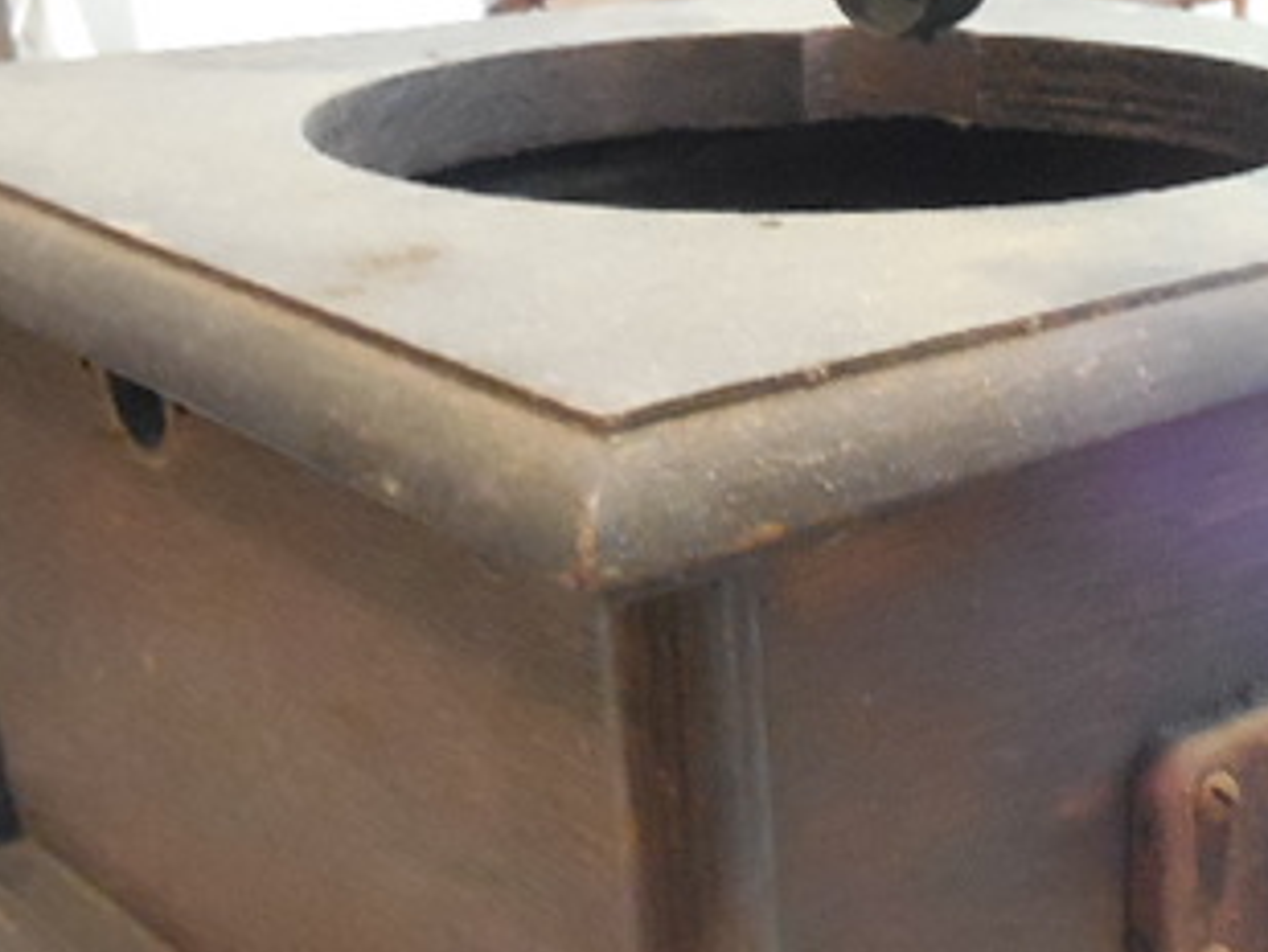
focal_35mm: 60
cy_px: 657
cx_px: 1215
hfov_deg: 30.3
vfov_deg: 24.3
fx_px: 2199
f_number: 4
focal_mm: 5.2
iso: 1600
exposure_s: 1/13
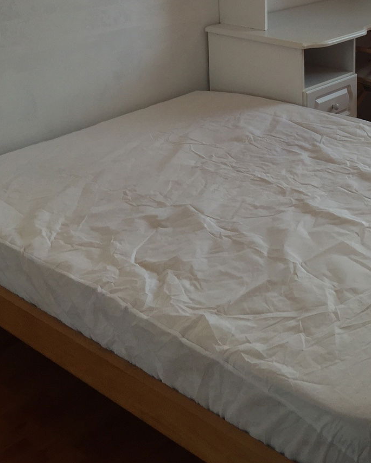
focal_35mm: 54
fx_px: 741
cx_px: 322
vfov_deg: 32.5
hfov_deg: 27.3
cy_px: 24
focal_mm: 4.15
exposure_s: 1/50
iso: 40
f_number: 2.2
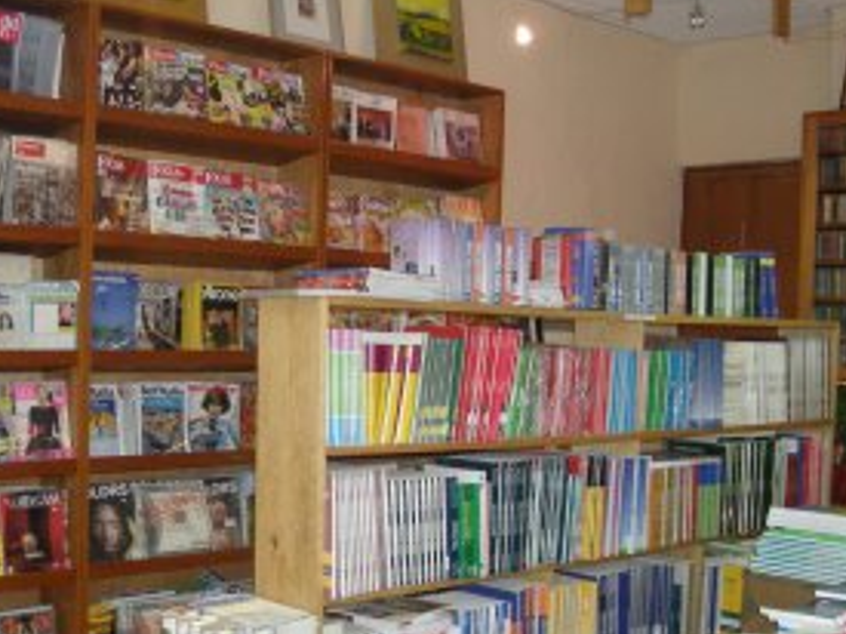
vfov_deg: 28.5
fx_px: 1246
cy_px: 375
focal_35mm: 51
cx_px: 348
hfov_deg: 37.4
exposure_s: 1/30
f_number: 2.8
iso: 163
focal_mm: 5.7
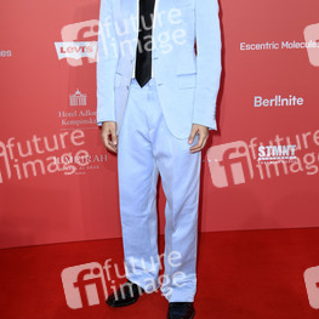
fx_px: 646
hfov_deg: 27.7
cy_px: 98
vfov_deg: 27.5
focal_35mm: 62
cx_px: 159
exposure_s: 1/250
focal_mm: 48
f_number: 5.6
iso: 800
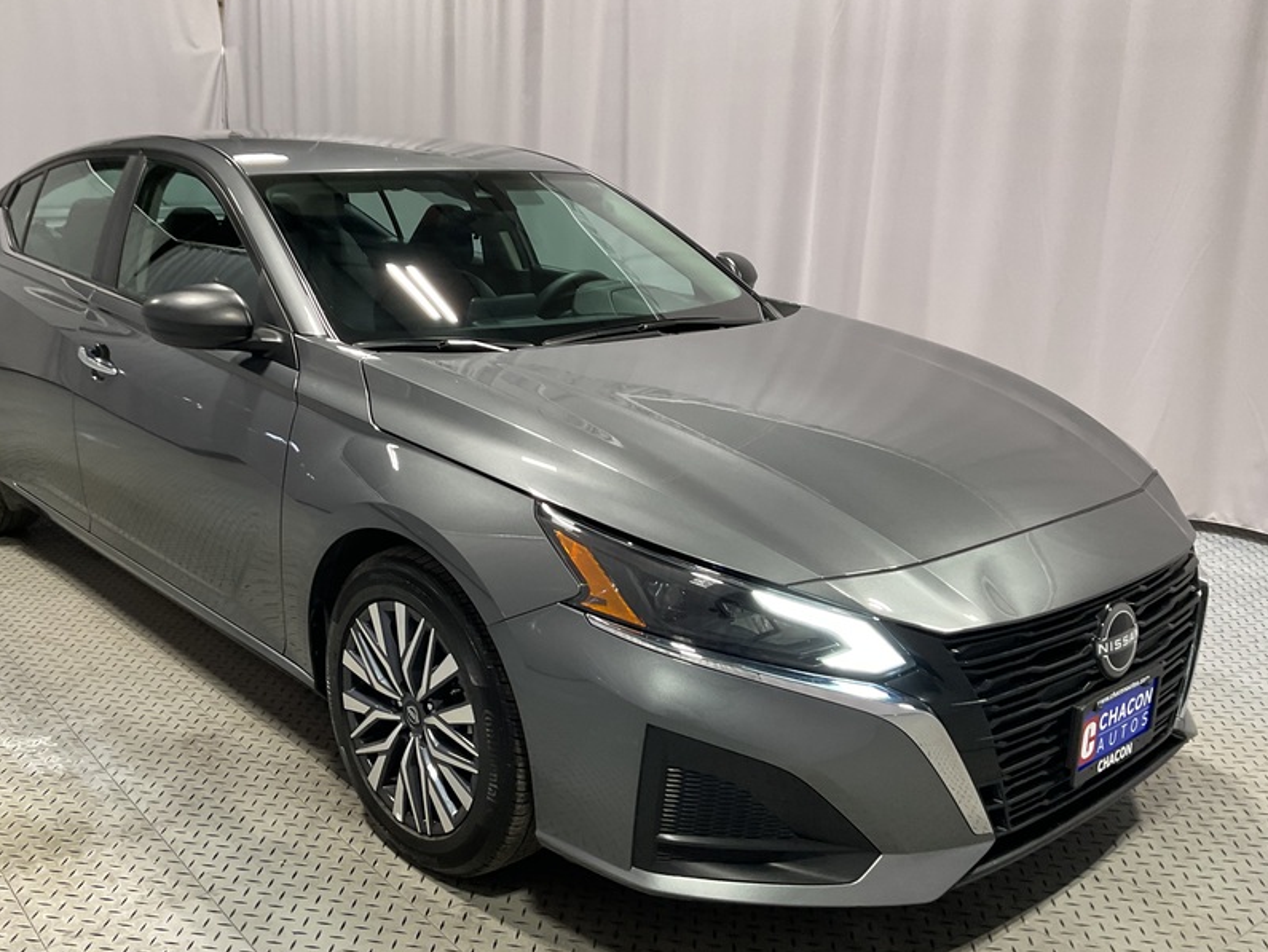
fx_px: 1283
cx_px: 522
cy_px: 486
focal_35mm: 35
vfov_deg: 40.7
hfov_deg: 52.3
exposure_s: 1/50
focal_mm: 3
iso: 64
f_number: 1.8
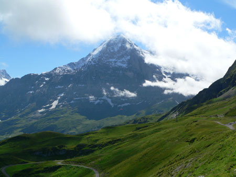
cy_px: 88
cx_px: 118
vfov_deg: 39.7
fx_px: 246
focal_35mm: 36
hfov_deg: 51.3
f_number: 5.6
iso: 80
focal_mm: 6
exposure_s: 1/500
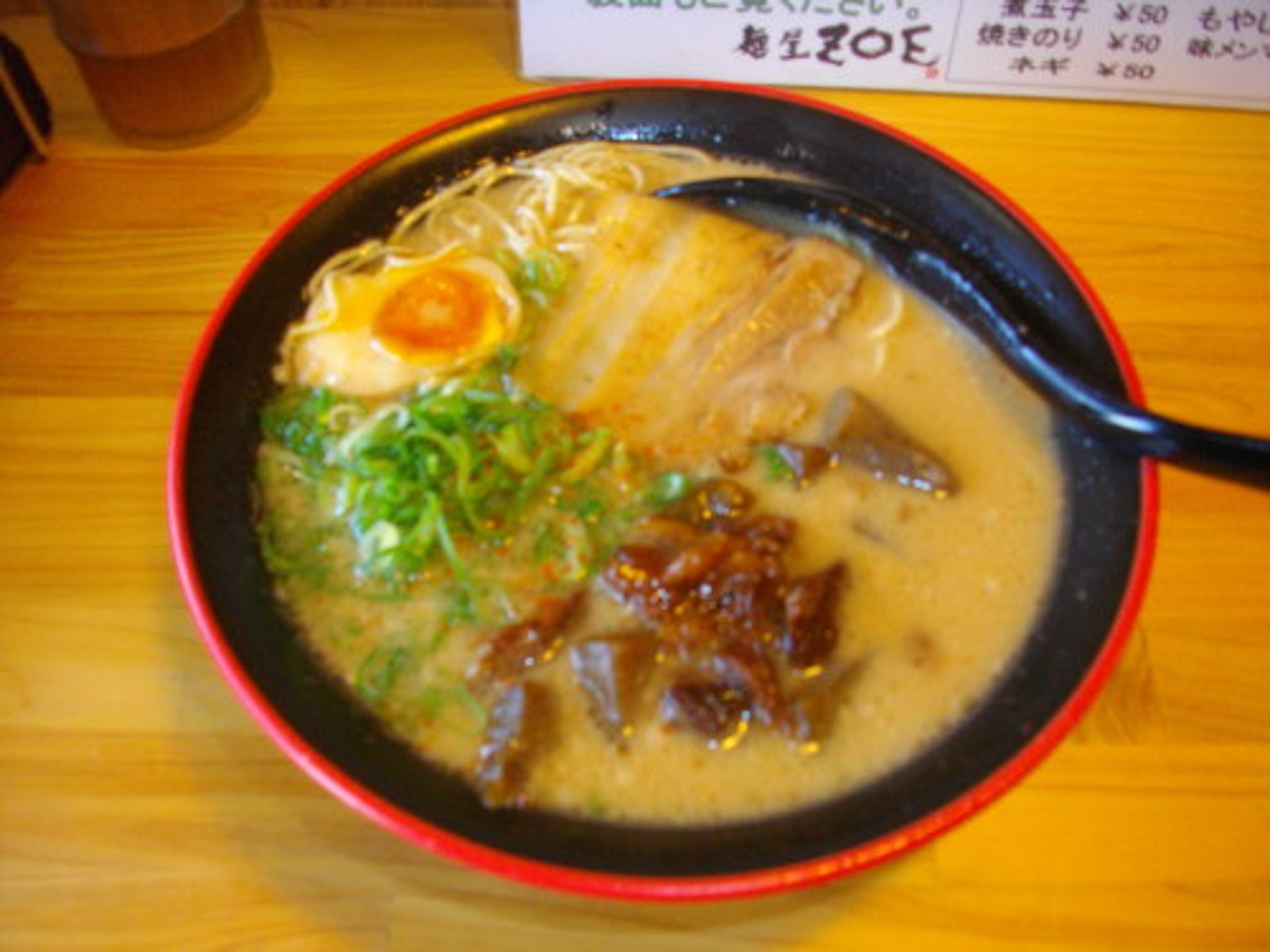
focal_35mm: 31
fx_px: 1137
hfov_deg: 58.4
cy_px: 476
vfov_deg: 45.4
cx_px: 635
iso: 227
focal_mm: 5.7
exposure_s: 1/50
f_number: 2.9
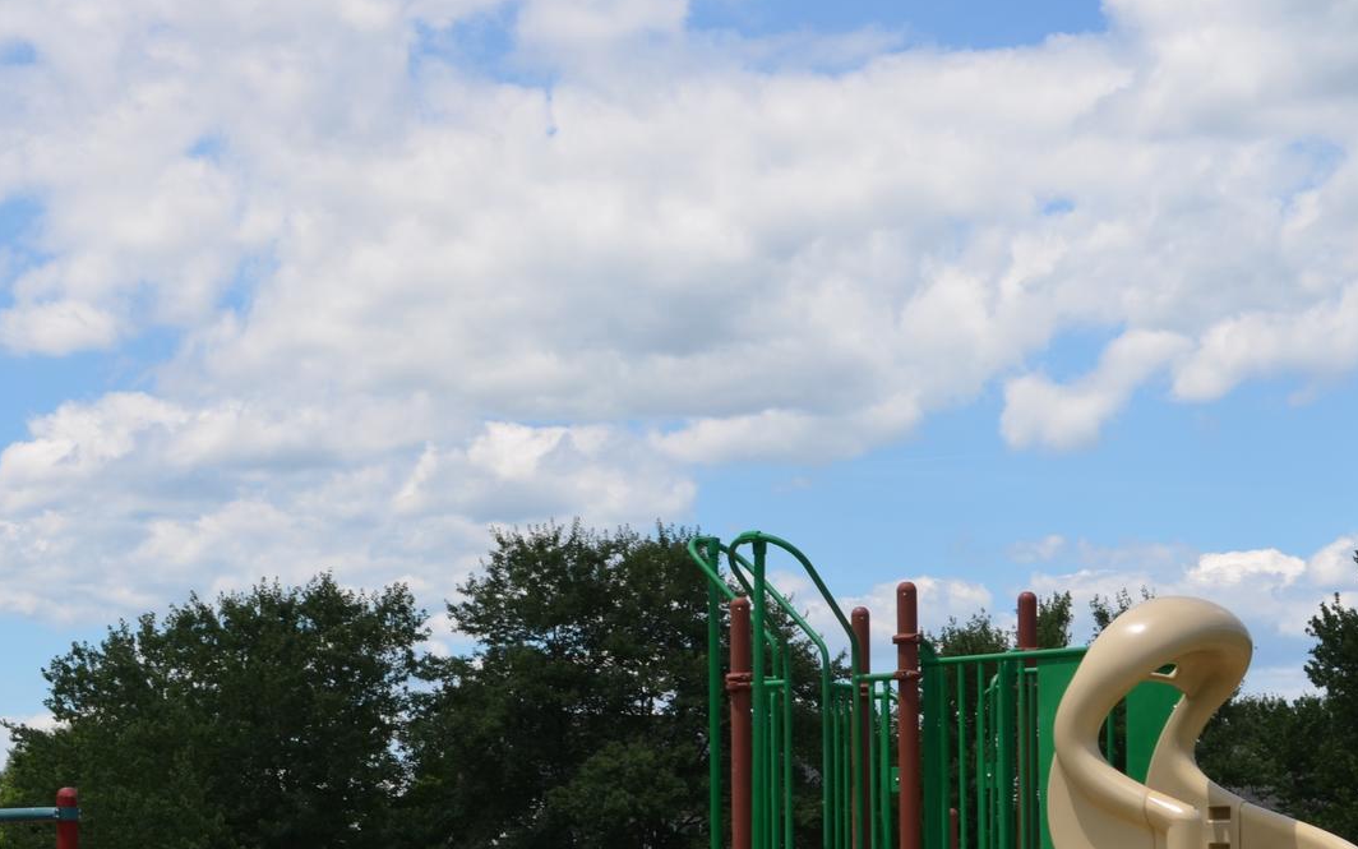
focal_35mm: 94
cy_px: 857
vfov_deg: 13.7
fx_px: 3479
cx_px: 587
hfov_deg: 22.1
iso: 100
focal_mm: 32
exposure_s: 1/200
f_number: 10
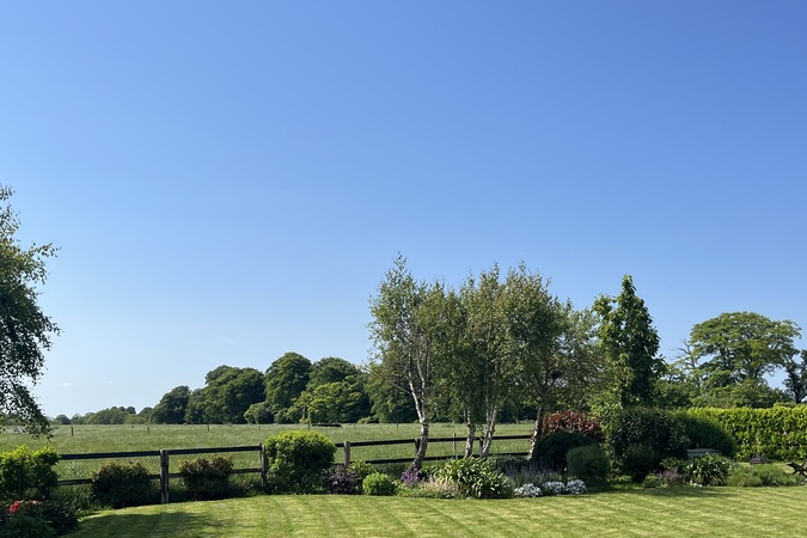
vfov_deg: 32.5
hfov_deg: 47.2
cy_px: 330
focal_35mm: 41
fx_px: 919
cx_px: 479
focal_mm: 5.1
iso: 50
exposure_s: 1/4651
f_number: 1.6
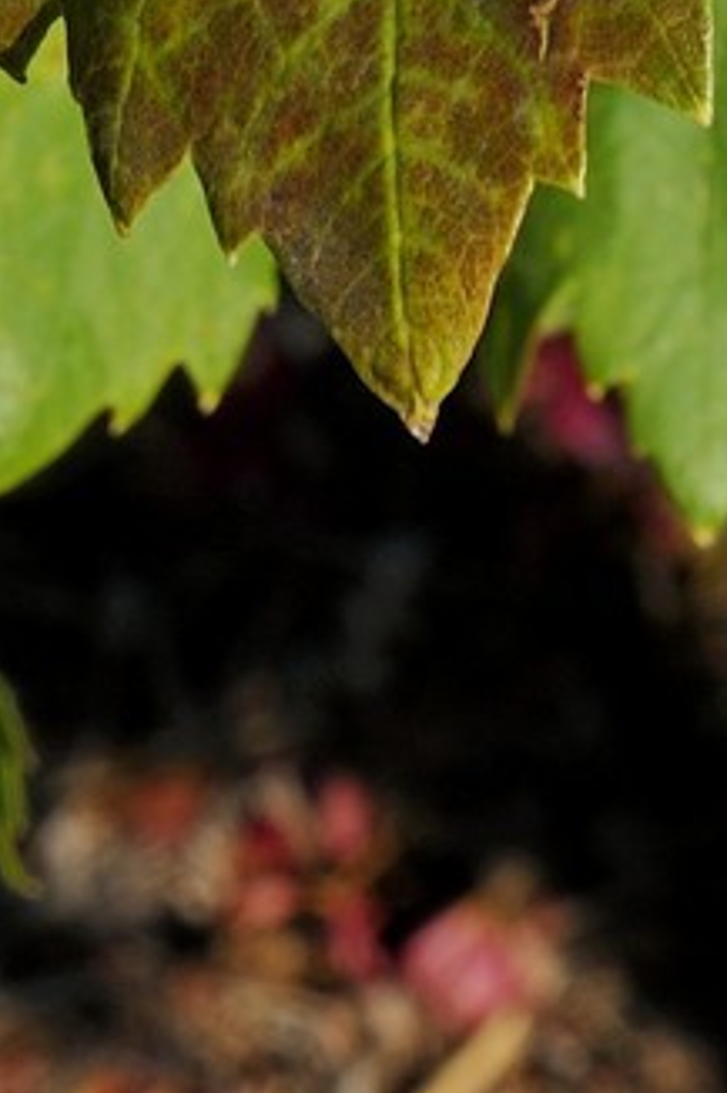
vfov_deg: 6.9
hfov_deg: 4.8
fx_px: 8642
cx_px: 224
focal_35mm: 285
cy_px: -1432
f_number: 18
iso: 400
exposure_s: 1/160
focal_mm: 58
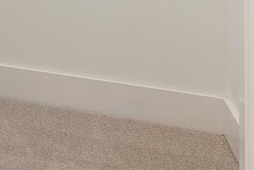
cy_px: -164
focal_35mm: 114
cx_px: -608
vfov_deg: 11.0
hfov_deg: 9.9
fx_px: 805
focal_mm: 16
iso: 250
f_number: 9
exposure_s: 1/3
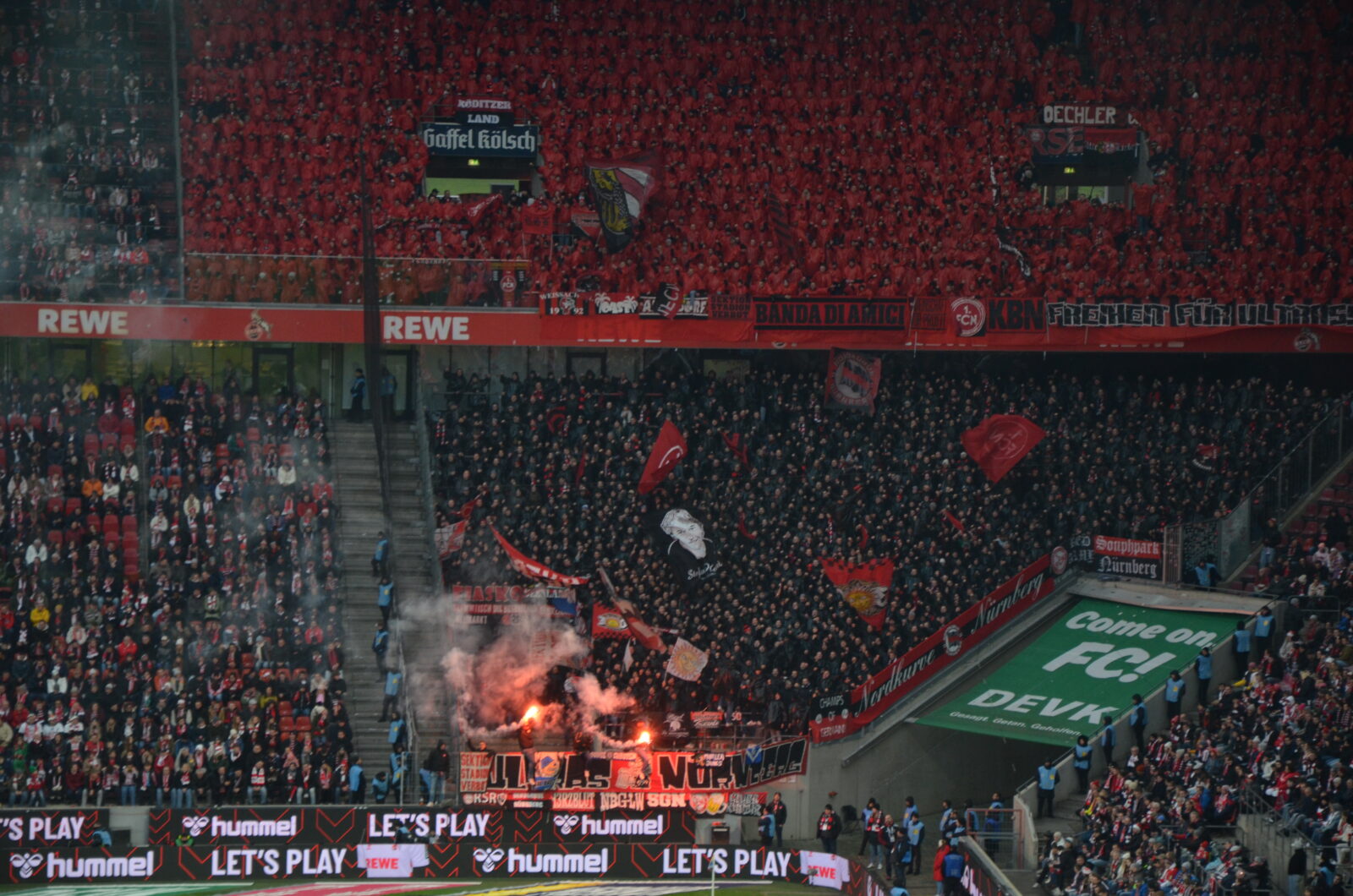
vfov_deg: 8.7
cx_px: 676
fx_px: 5908
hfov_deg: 13.1
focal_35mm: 158
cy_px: 448
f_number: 5.6
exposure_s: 1/250
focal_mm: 105
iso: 720
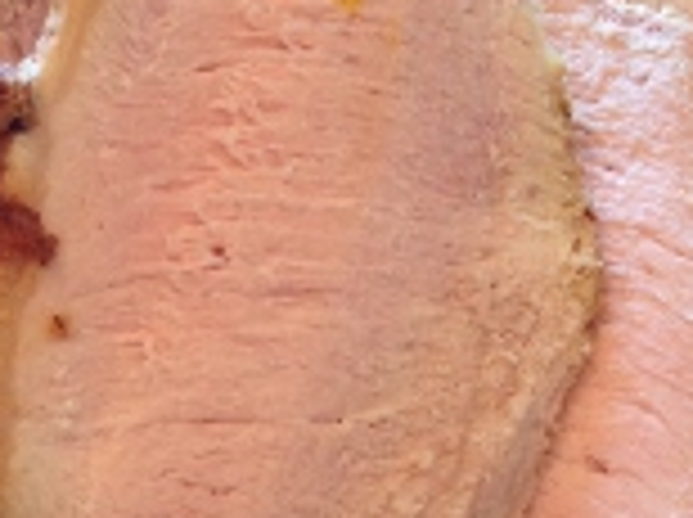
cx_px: 364
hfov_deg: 19.1
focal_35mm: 103
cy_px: 356
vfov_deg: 14.3
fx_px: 2059
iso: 50
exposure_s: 1/24
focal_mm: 4.12
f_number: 2.4
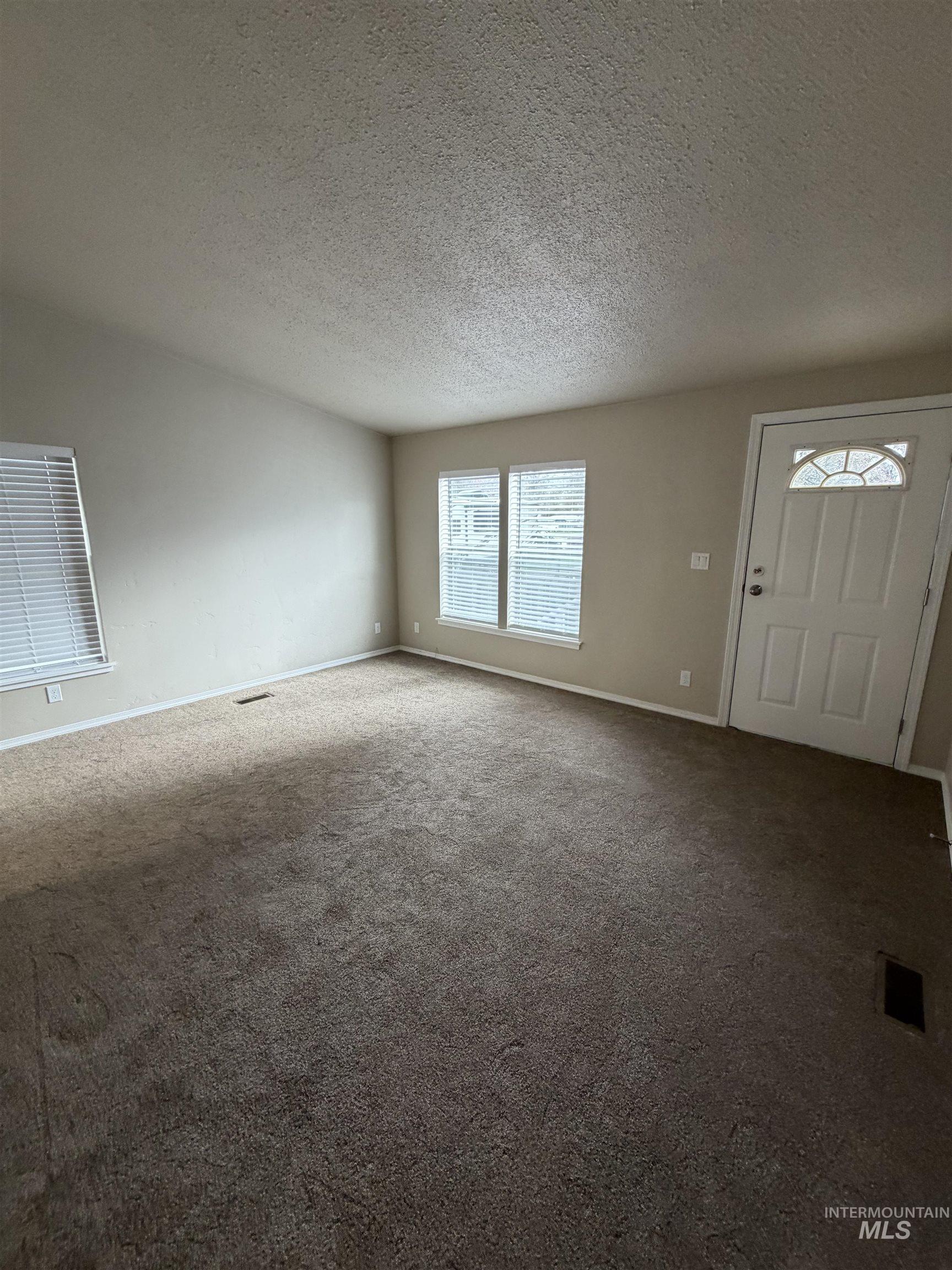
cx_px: 476
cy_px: 635
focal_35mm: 14
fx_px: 513
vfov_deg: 102.1
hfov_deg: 85.7
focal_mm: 2.22
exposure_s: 1/120
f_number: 2.2
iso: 320
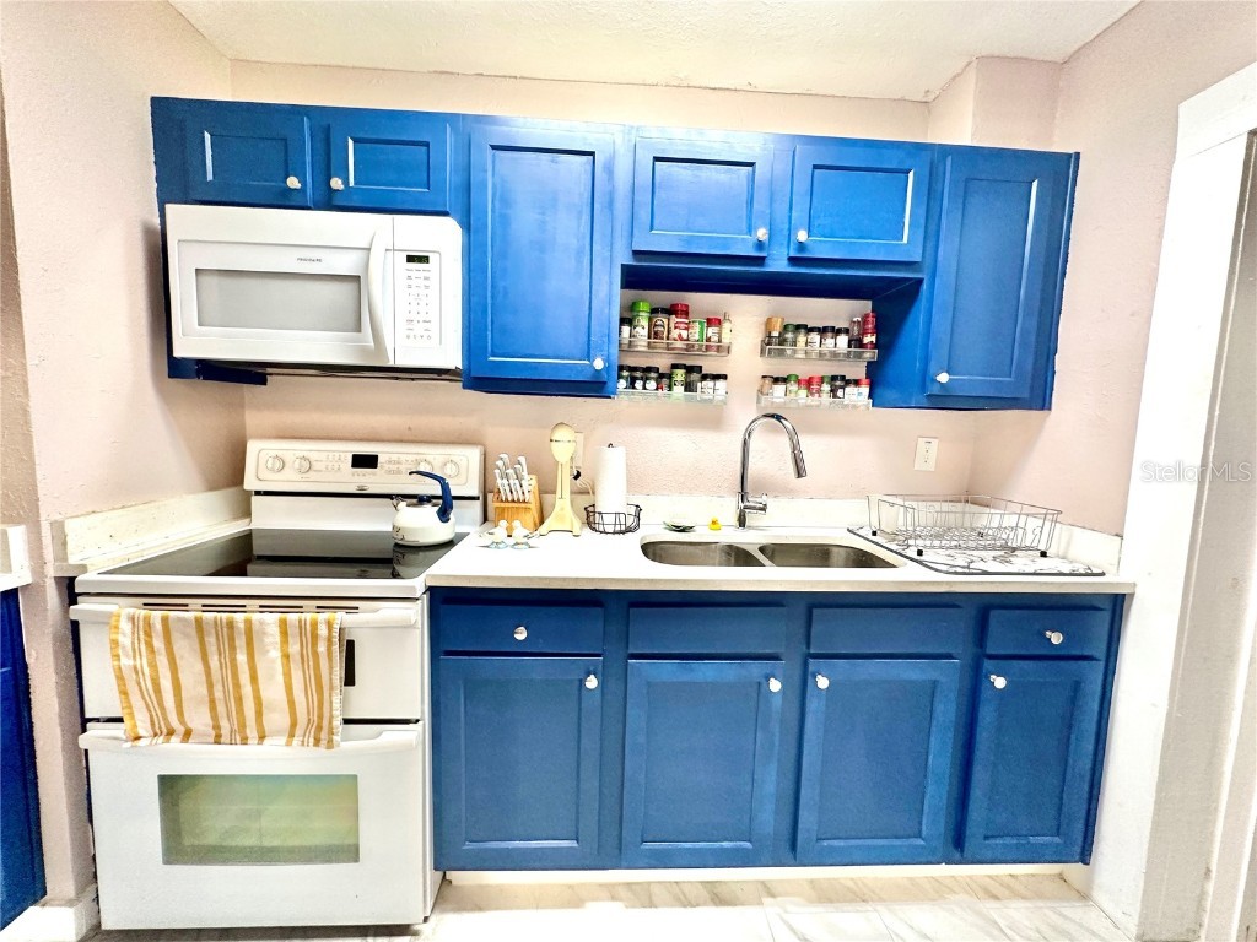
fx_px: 508
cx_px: 628
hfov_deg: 102.1
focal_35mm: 14
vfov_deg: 85.7
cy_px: 471
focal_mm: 2.22
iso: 250
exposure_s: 1/120
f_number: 2.2
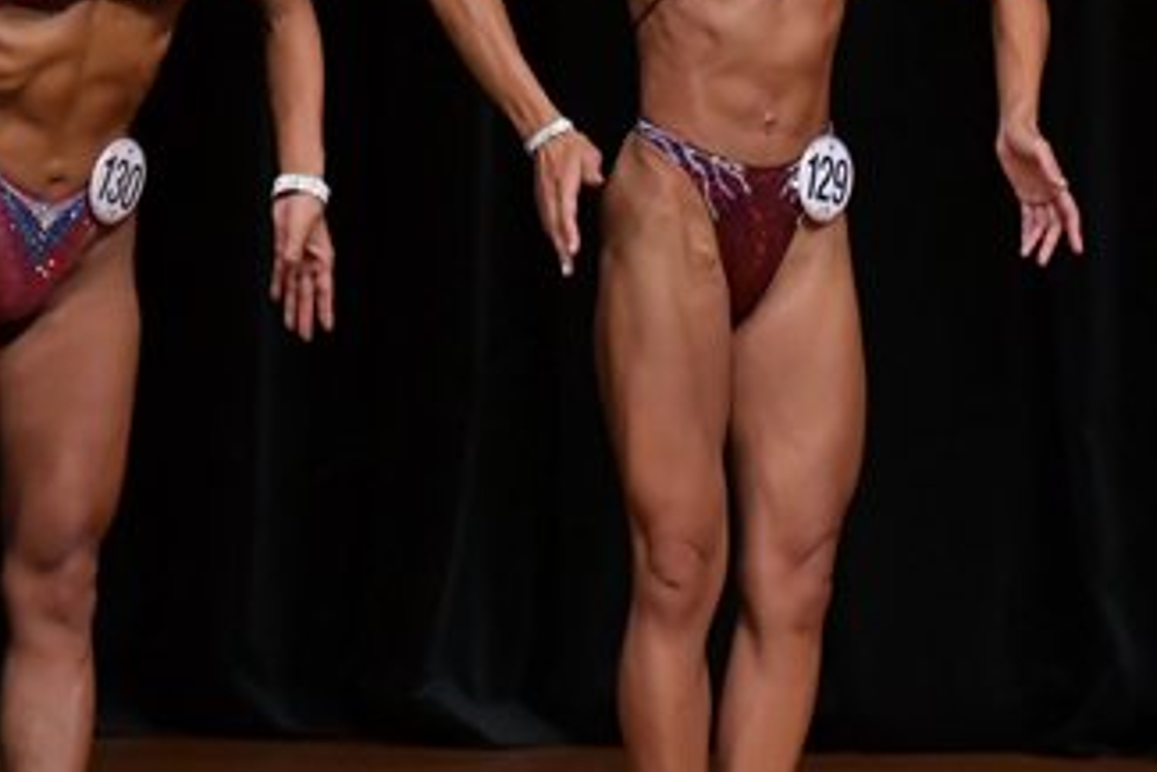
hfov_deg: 3.0
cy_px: 295
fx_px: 21831
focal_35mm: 679
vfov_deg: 2.0
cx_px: 1063
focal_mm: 190
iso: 4000
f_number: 5.6
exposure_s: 1/400
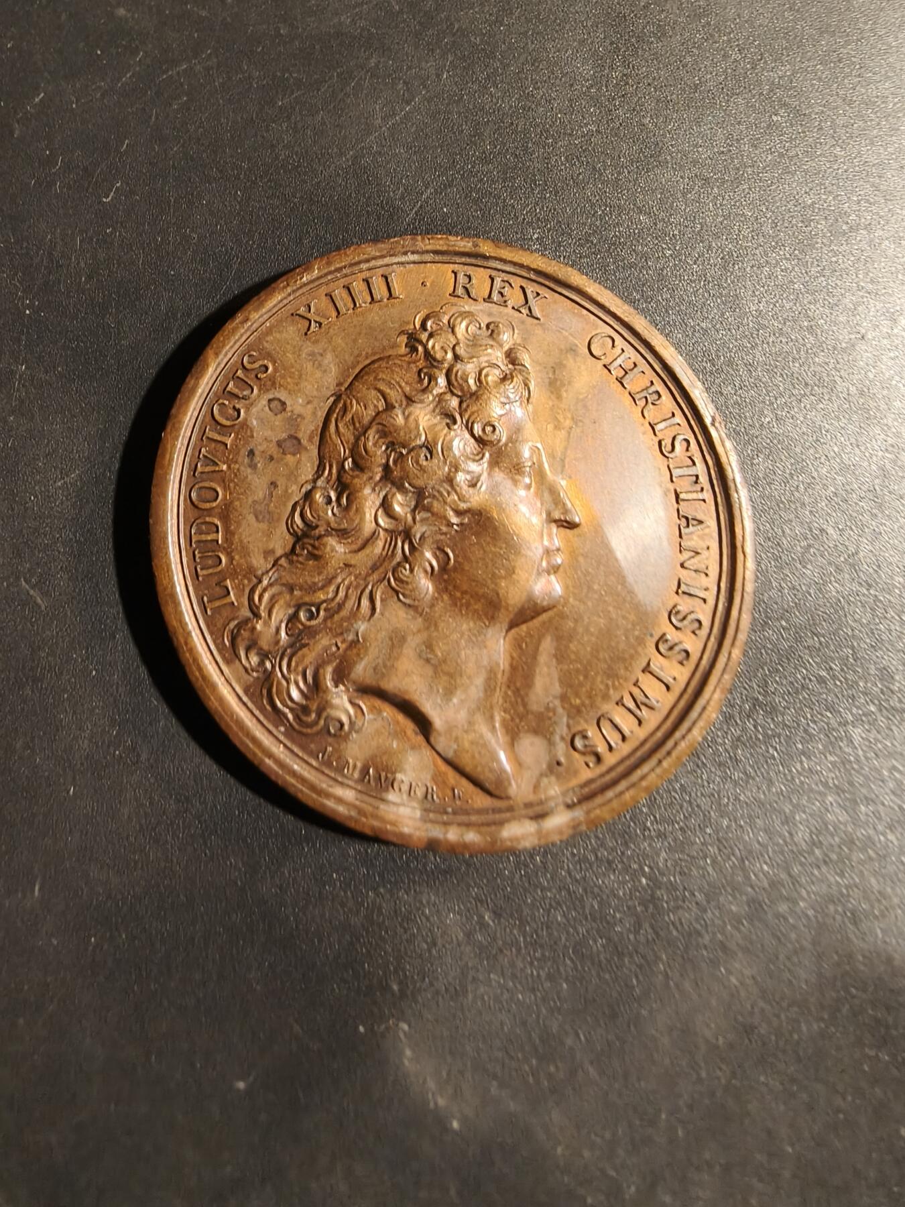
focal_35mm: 23
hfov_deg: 58.9
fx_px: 802
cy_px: 604
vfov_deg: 73.9
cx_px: 452
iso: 200
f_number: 2
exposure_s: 1/62.1
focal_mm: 2.32
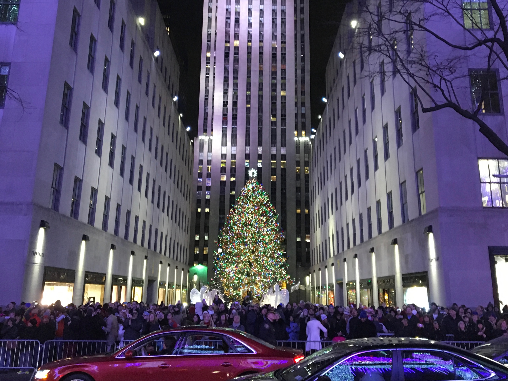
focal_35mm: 39
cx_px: 254
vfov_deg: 36.3
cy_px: 113
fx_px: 572
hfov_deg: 47.9
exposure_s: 1/15
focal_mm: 4.15
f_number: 2.2
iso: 200
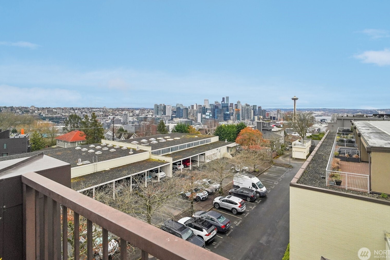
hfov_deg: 90.0
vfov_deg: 67.2
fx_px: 195
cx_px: 201
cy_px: 118
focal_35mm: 18
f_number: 8
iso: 1600
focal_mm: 16
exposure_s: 1/800
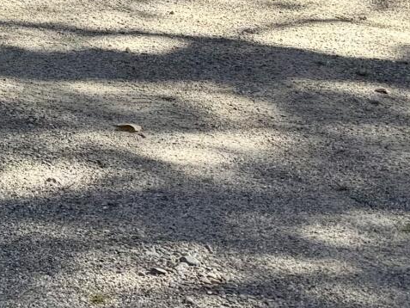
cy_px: -225
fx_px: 1789
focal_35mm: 151
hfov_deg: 10.6
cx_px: -658
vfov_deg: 9.4
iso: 80
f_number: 1.78
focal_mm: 6.76
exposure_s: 1/1292
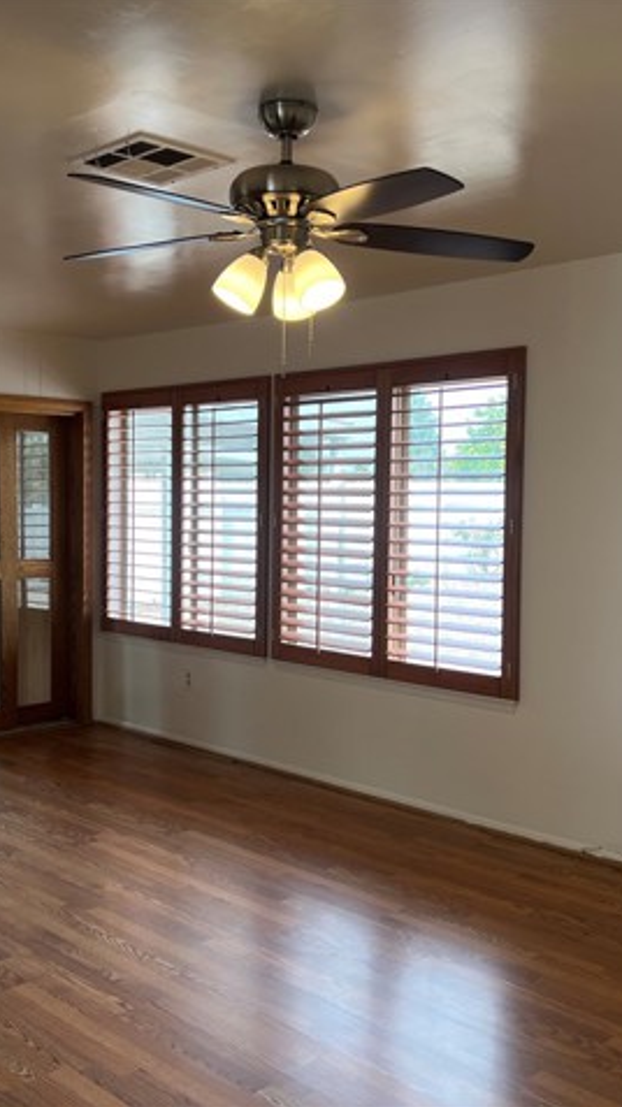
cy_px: 552
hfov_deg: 31.1
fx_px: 1115
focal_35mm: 38
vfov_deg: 52.8
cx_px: 246
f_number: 1.5
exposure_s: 1/161
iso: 50
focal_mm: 5.7
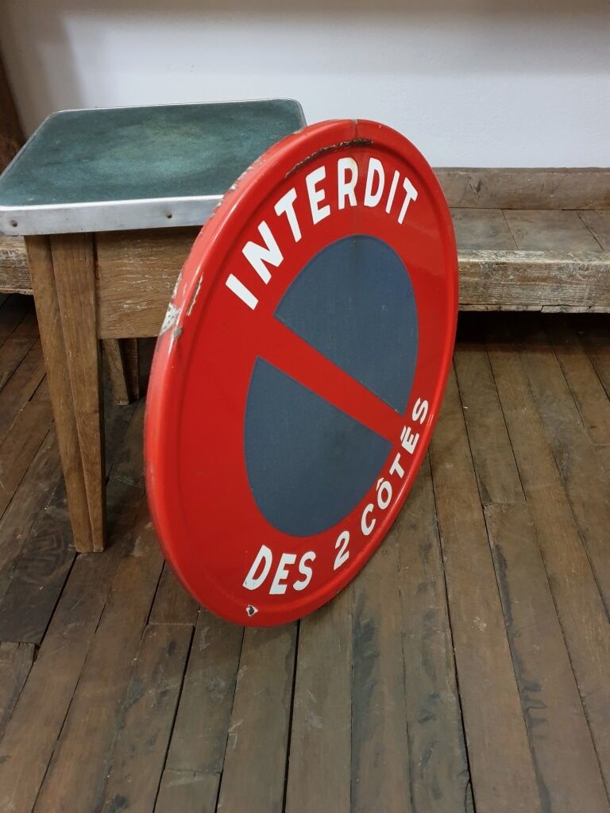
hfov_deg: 53.1
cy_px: 406
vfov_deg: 67.3
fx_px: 611
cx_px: 305
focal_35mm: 26
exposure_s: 1/13
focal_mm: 4.3
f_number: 1.5
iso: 250
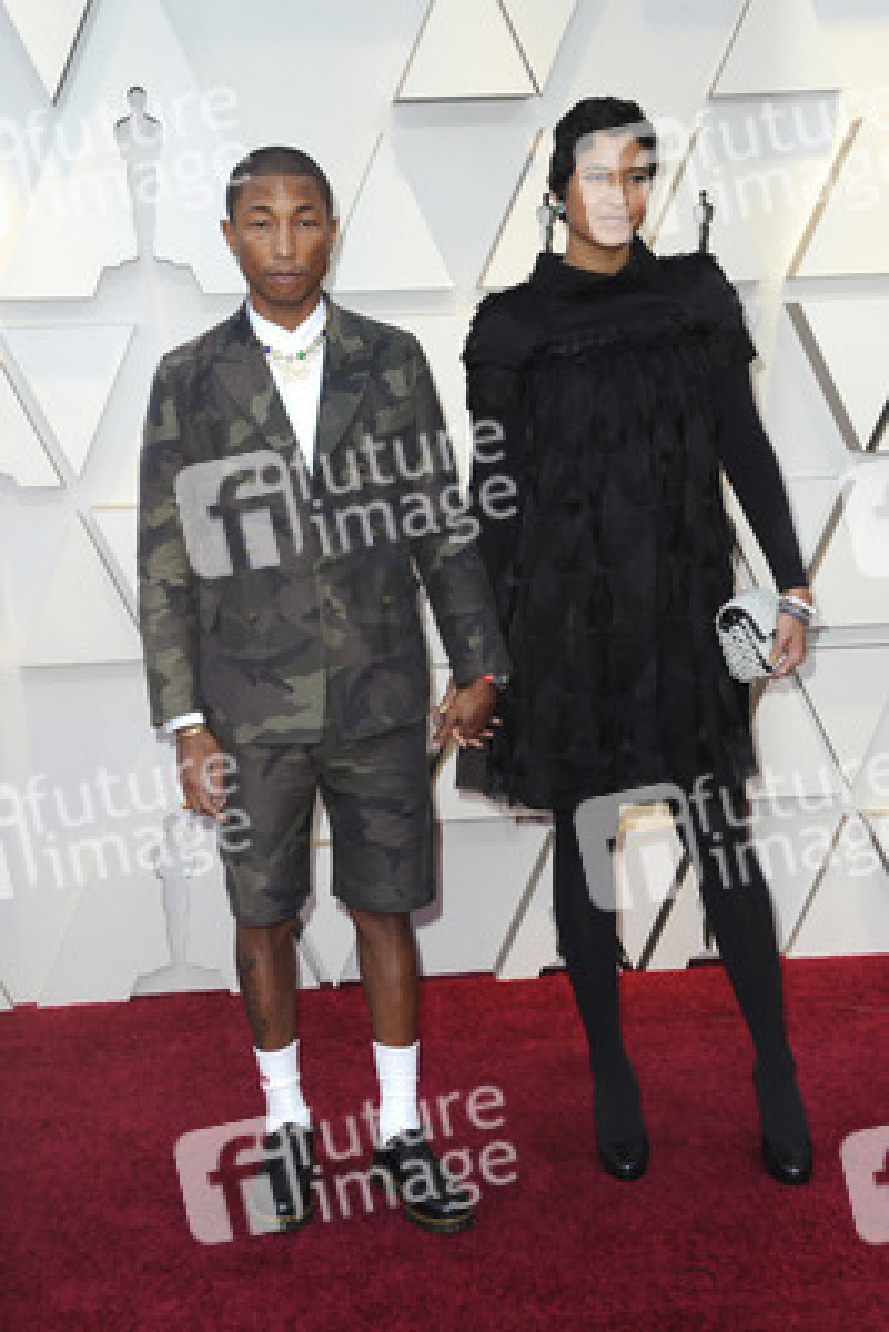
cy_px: 666
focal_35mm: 48
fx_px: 1776
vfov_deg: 41.1
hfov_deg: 28.1
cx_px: 444
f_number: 8
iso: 800
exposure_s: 1/250
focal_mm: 48
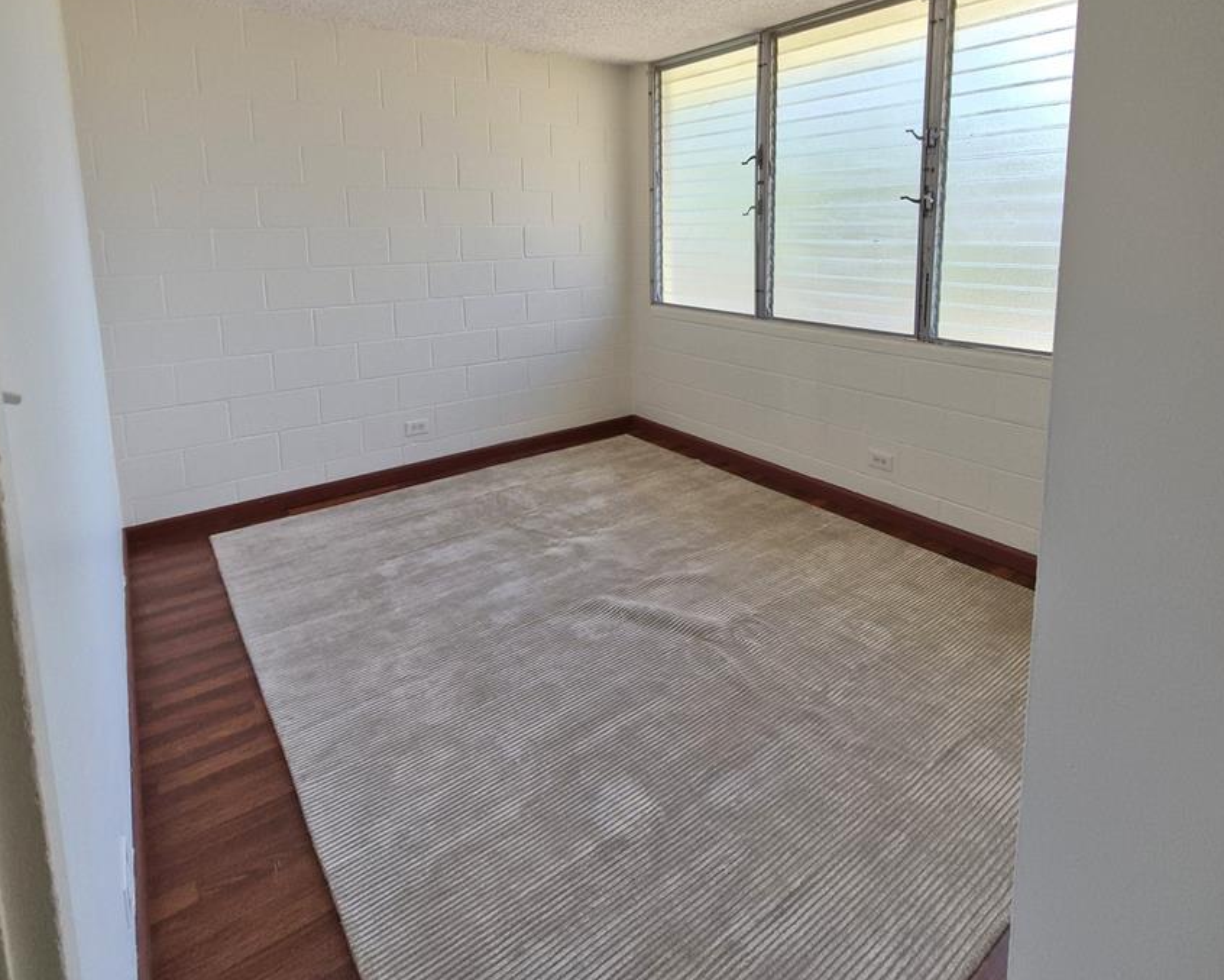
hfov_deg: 86.4
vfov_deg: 71.5
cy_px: 320
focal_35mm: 18
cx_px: 616
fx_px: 652
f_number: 2.2
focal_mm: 1.7
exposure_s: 1/120
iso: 40
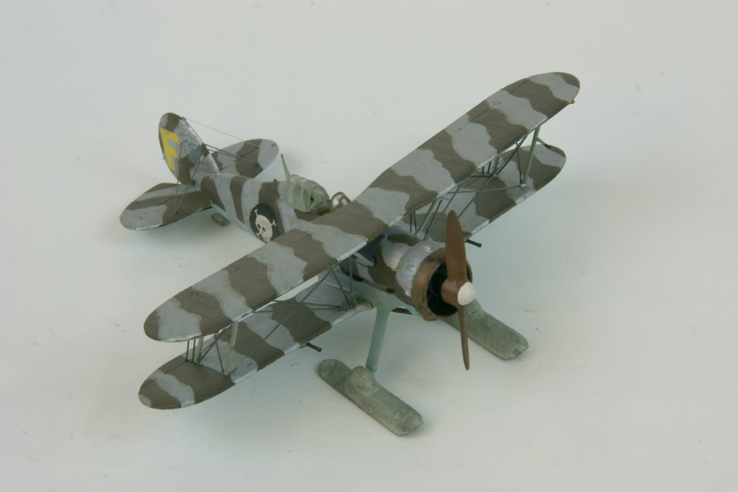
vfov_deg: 7.6
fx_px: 3690
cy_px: 246
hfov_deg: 11.4
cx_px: 369
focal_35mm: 180
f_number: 29
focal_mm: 120
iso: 80
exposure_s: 1.3
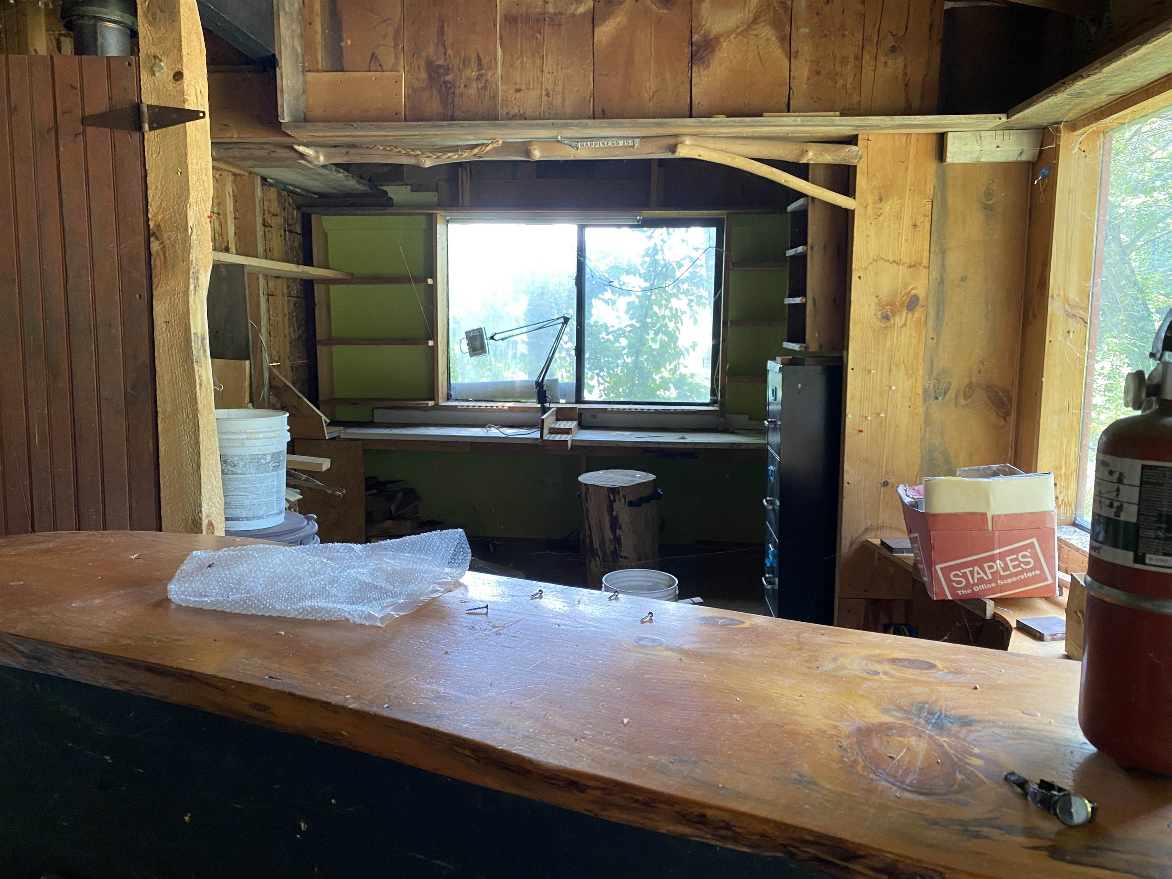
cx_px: 586
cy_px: 440
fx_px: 880
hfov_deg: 67.3
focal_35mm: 26
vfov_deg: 53.1
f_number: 1.8
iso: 125
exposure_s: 1/61
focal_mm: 4.25
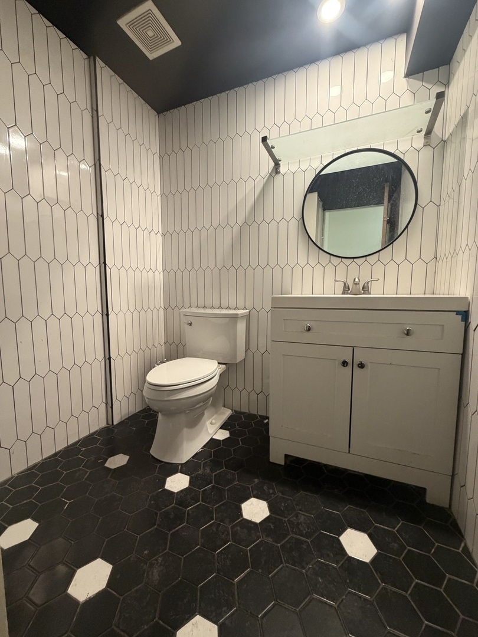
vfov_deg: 102.1
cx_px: 239
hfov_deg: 85.7
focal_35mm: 14
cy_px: 318
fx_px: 258
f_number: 2.2
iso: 400
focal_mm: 2.22
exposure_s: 1/60
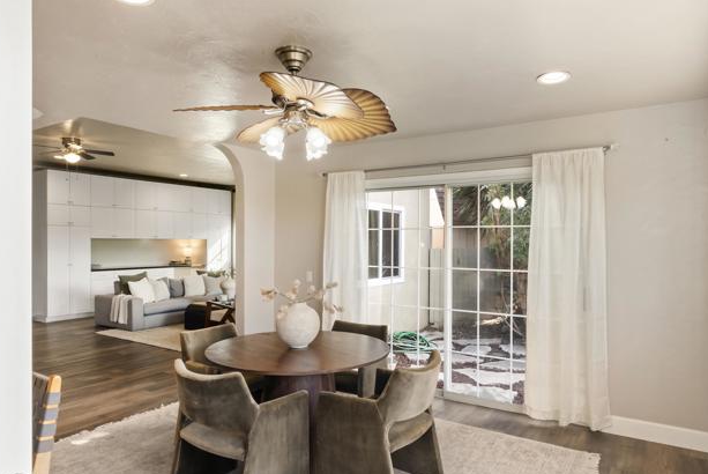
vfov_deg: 53.2
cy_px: 246
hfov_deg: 73.7
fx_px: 472
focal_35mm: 24
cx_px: 352
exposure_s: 1/2
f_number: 22
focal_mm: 23
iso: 500
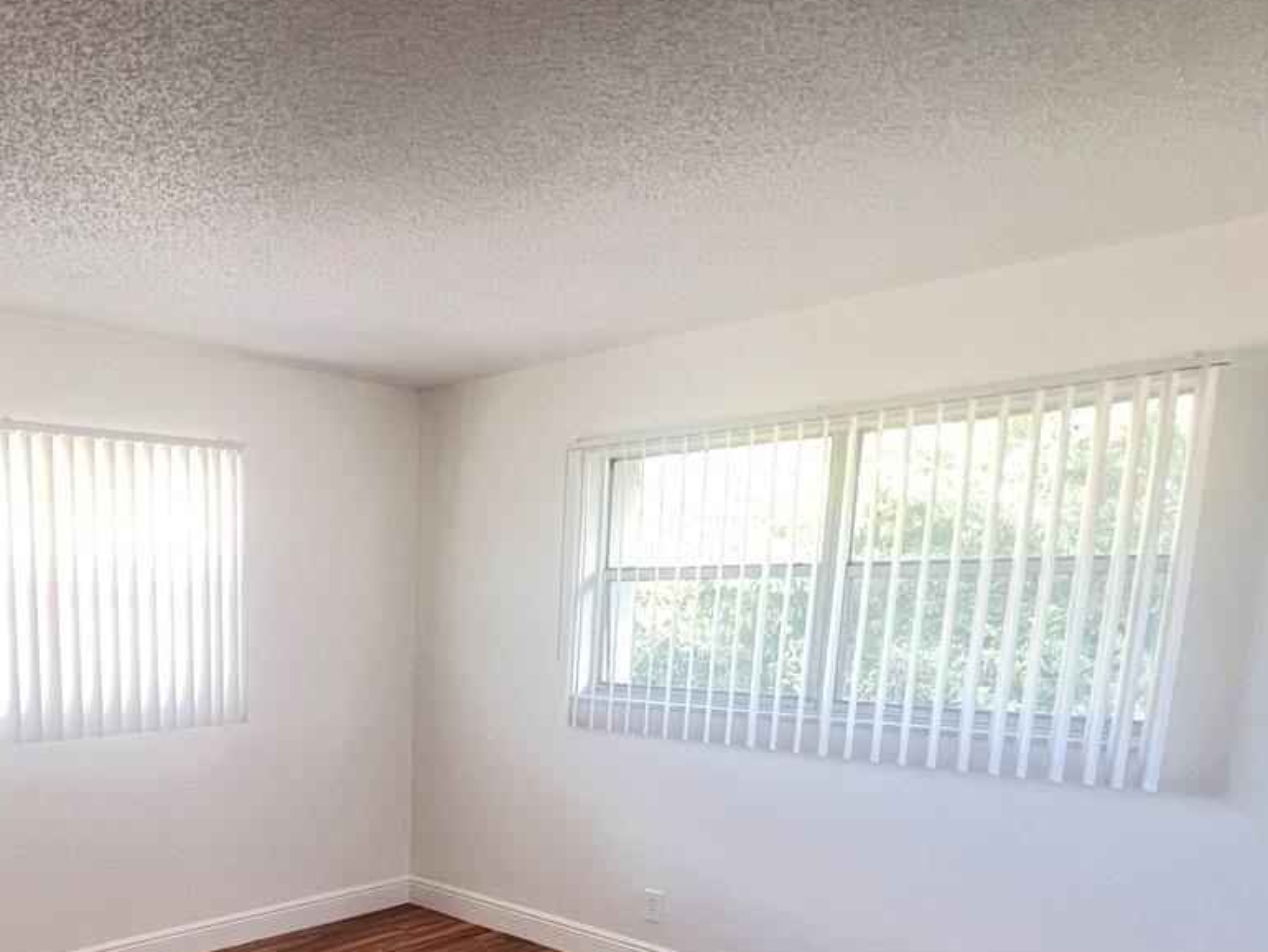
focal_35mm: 27
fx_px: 989
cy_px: 779
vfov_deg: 48.1
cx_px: 250
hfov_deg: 60.0
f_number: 1.8
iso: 400
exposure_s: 1/60
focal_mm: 1.57
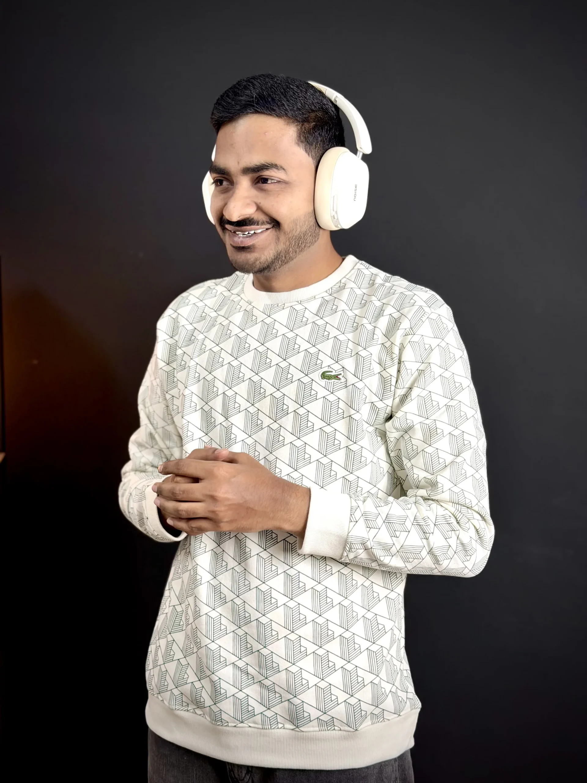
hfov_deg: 30.3
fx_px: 1085
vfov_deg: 39.7
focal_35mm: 48
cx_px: 294
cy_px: 392
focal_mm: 6.76
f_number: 1.78
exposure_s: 1/50
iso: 160
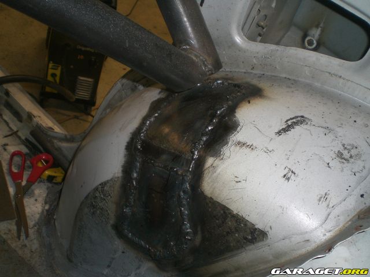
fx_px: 406
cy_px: 138
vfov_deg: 37.7
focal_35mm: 38
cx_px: 185
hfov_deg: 49.0
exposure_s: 1/60
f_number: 3.1
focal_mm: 6.3
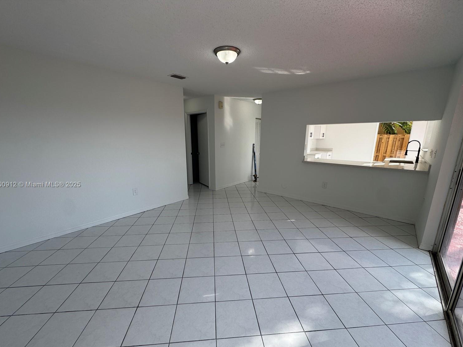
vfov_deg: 81.6
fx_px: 201
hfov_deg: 98.2
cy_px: 185
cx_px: 229
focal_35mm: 15
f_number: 2.2
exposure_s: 1/287
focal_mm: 2.22
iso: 40
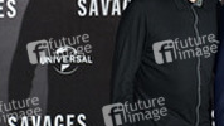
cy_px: 18
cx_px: 151
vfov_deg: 5.7
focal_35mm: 212
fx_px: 1259
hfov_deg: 10.2
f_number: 4.5
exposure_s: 1/400
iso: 1000
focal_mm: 80
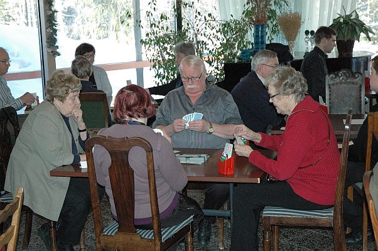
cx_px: 189
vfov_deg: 19.7
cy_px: 126
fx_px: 724
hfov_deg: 29.3
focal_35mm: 69
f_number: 5
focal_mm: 46
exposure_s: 1/200
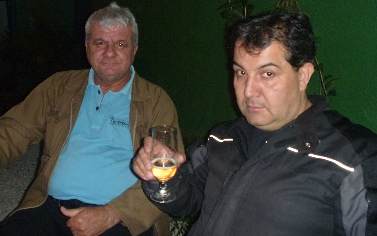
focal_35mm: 38
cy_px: 93
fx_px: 390
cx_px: 184
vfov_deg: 33.5
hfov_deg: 51.5
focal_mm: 6.3
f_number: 3.5
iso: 400
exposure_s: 1/30
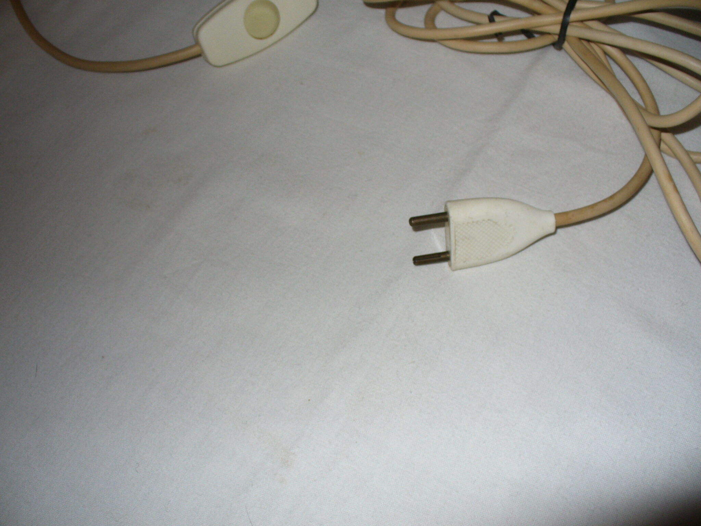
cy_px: 263
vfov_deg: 38.7
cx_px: 350
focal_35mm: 37
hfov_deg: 50.1
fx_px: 749
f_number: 2.8
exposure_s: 1/30
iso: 100
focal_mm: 6.1
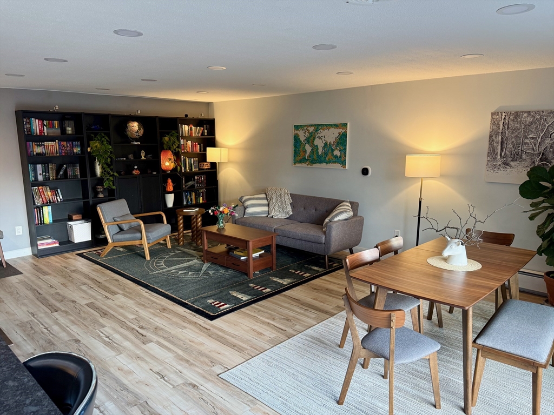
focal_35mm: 24
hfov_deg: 71.6
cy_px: 208
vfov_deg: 56.8
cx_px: 277
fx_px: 384
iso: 125
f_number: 1.78
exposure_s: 1/120
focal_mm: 6.76
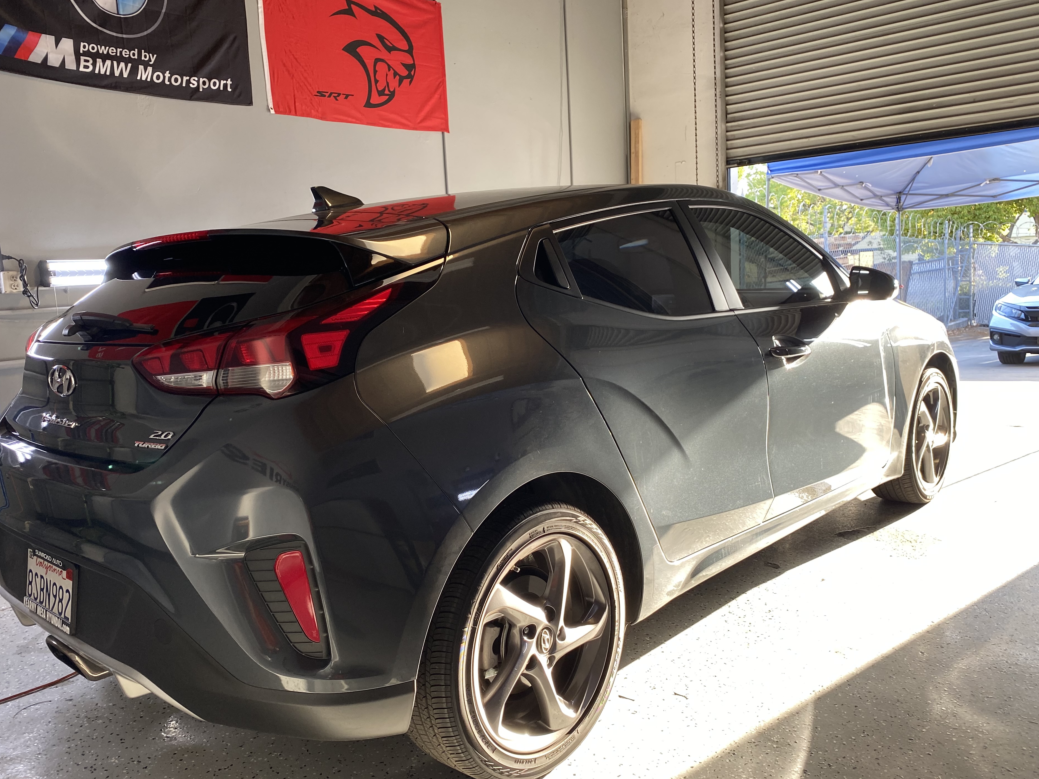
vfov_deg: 49.7
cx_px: 503
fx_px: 840
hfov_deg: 63.4
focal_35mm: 28
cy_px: 391
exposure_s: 1/120
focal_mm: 4.25
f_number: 1.8
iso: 80
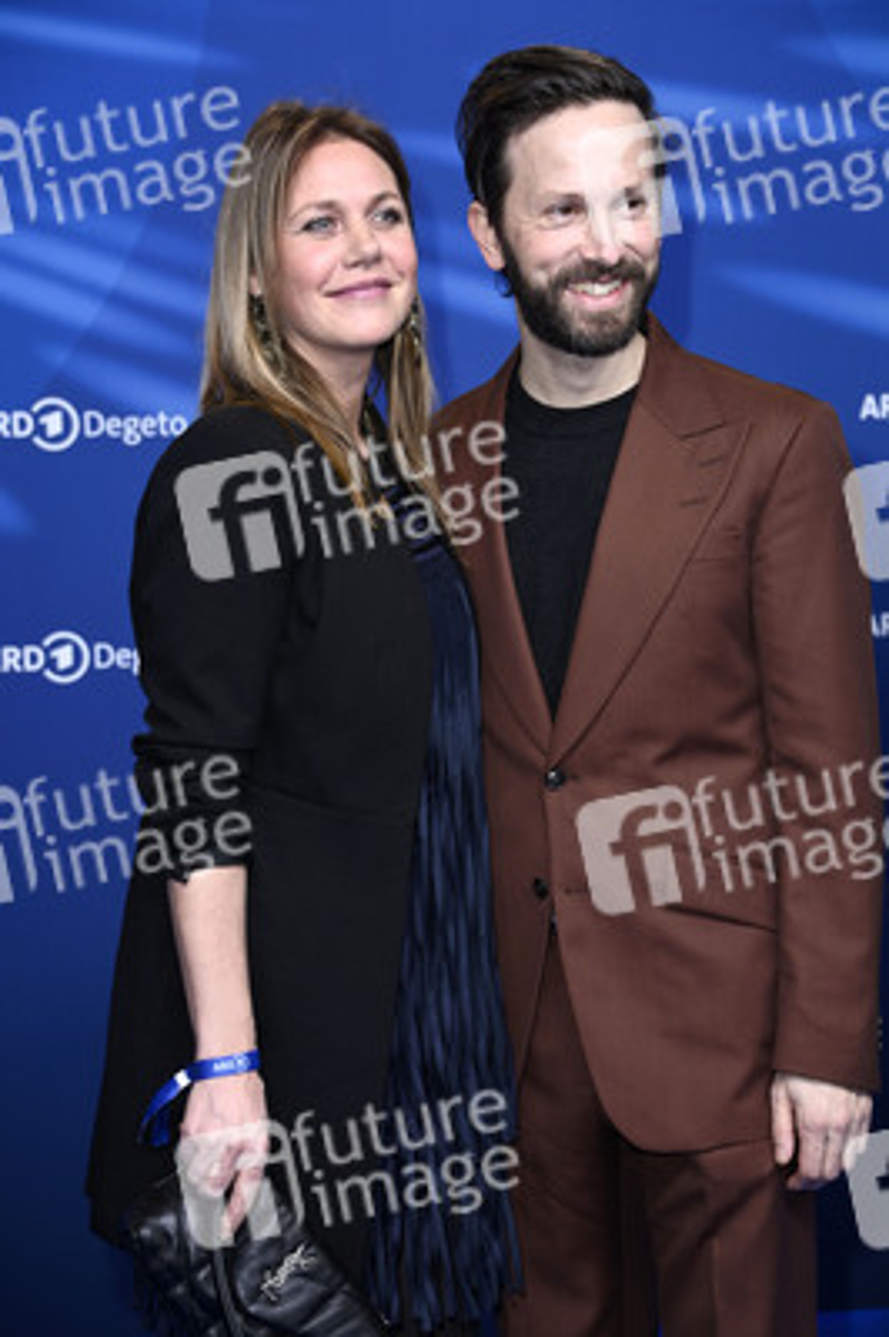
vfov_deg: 22.6
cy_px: 668
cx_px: 444
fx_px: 3339
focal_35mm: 90
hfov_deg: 15.2
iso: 1250
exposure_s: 1/250
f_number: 5.6
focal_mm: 90
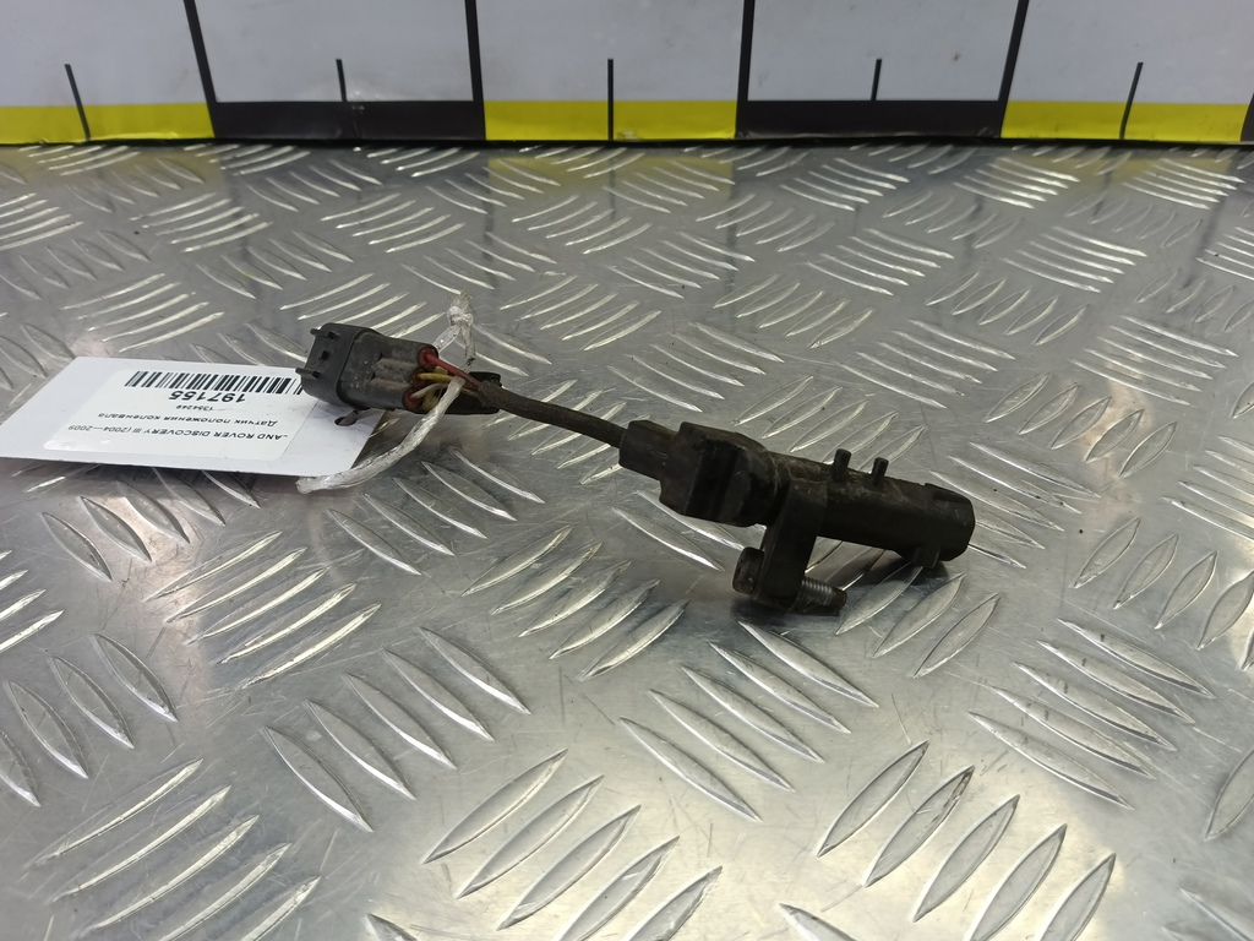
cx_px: 627
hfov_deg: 73.9
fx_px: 833
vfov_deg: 58.9
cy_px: 470
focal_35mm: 23
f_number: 1.6
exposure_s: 1/50
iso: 96
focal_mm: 4.11
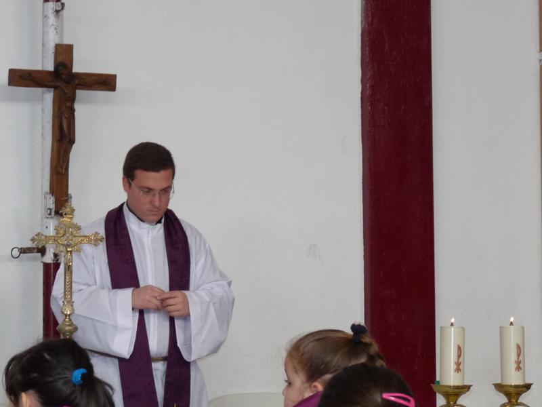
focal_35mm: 159
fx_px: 2490
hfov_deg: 12.4
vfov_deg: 9.3
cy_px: 204
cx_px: 271
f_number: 3.6
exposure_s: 1/40
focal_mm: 20.1
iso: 200
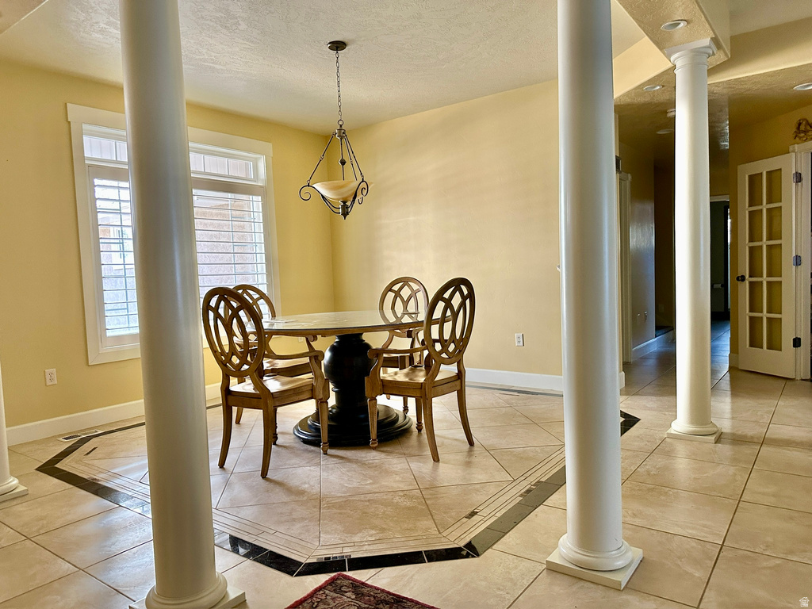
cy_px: 304
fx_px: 563
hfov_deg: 71.6
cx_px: 406
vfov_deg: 56.8
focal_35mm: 24
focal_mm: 6.86
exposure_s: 1/60
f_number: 1.78
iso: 320
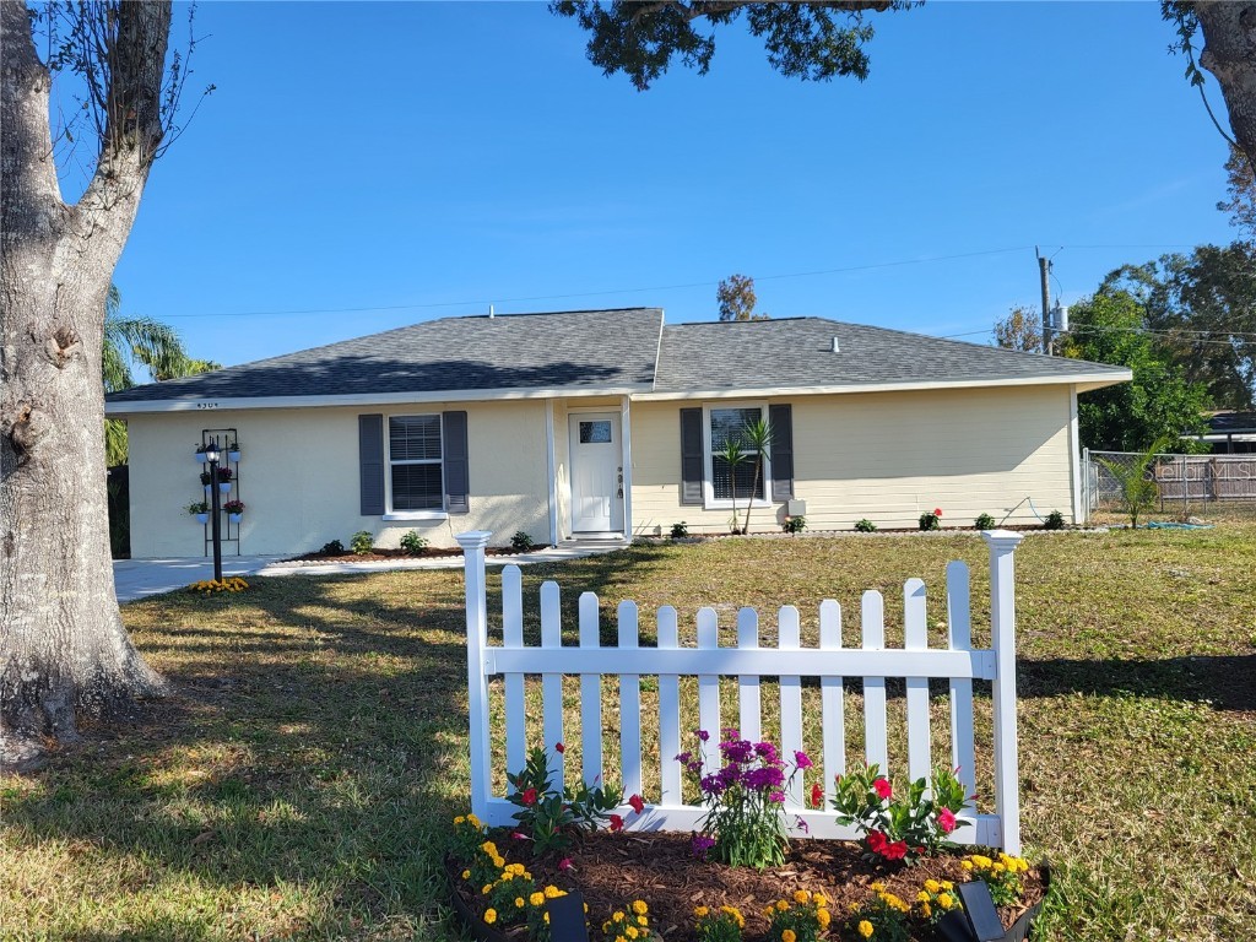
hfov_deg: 67.3
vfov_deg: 53.1
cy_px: 471
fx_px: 943
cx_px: 628
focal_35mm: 26
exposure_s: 1/1884
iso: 40
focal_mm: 5.4
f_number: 1.8
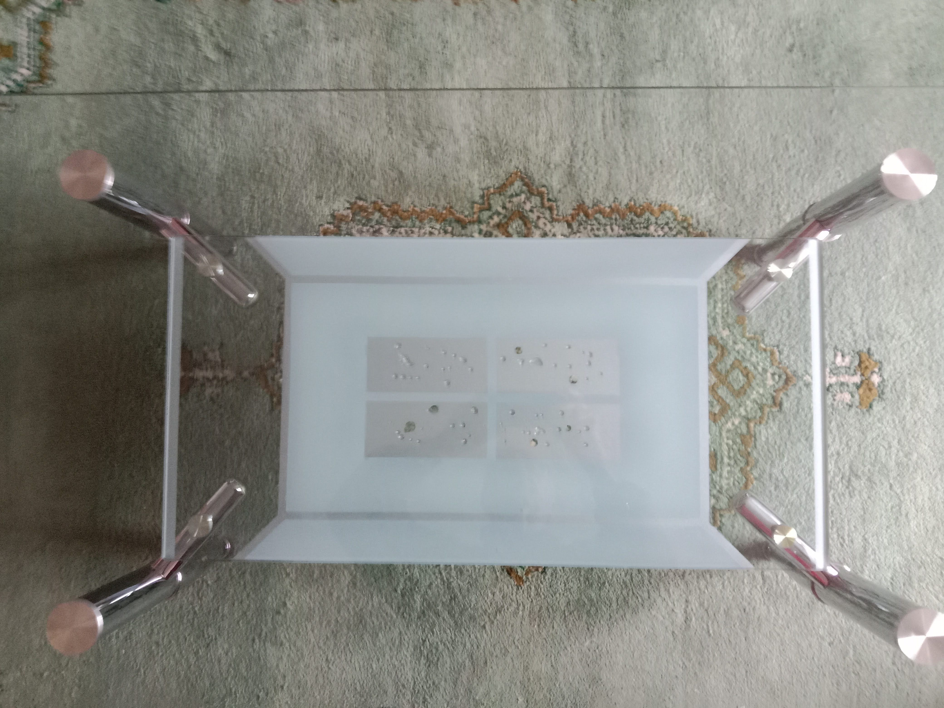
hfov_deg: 65.3
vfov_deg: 51.4
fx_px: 736
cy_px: 354
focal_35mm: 27
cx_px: 472
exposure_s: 1/20
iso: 800
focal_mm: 3.65
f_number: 2.2
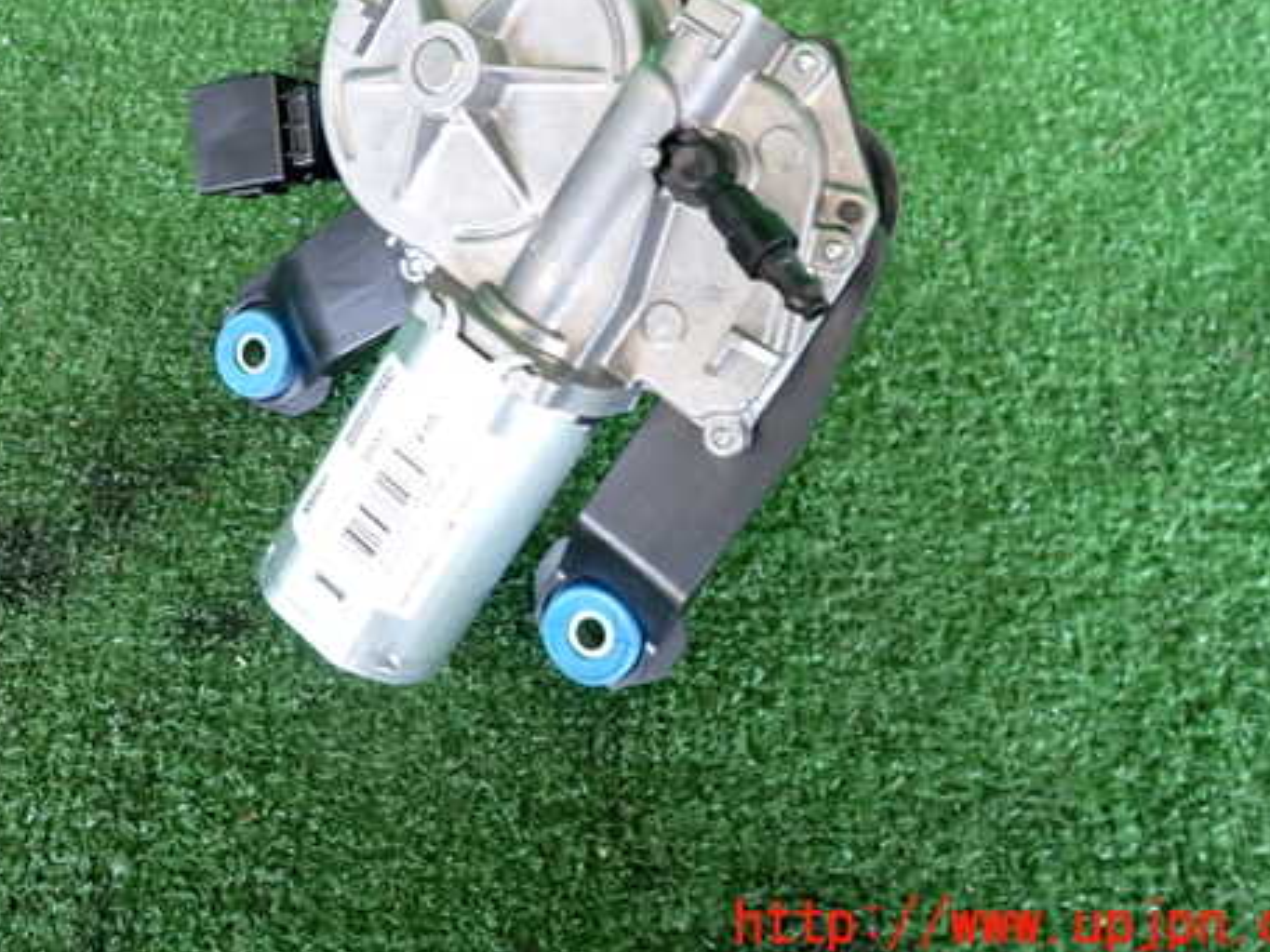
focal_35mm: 33
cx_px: 528
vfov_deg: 42.5
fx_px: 1210
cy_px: 332
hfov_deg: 55.1
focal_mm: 4.5
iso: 400
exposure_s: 1/30
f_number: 2
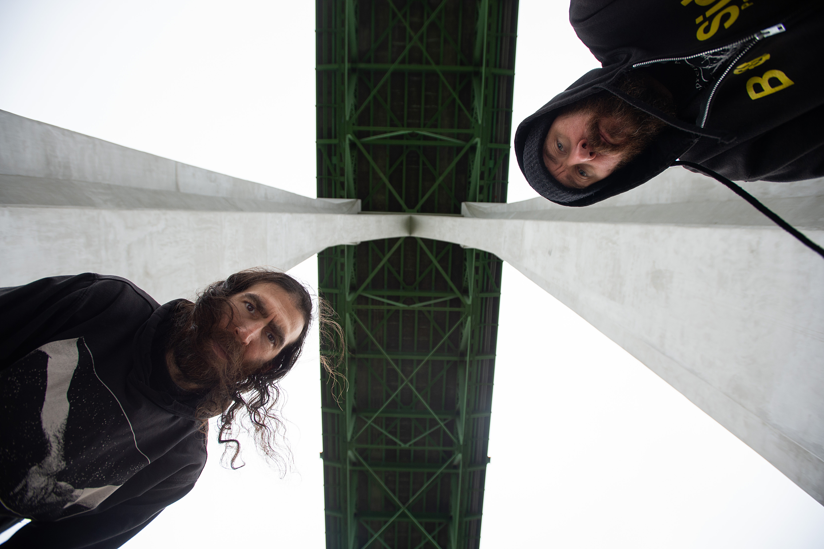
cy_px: 274
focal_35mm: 17
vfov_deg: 70.4
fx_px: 389
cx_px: 412
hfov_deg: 93.3
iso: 320
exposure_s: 1/100
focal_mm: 17
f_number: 4
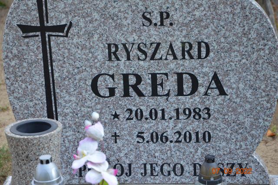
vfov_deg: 12.2
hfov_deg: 18.2
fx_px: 868
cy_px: 92
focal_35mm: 112
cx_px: 139
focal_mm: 75
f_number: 5.6
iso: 220
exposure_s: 1/125
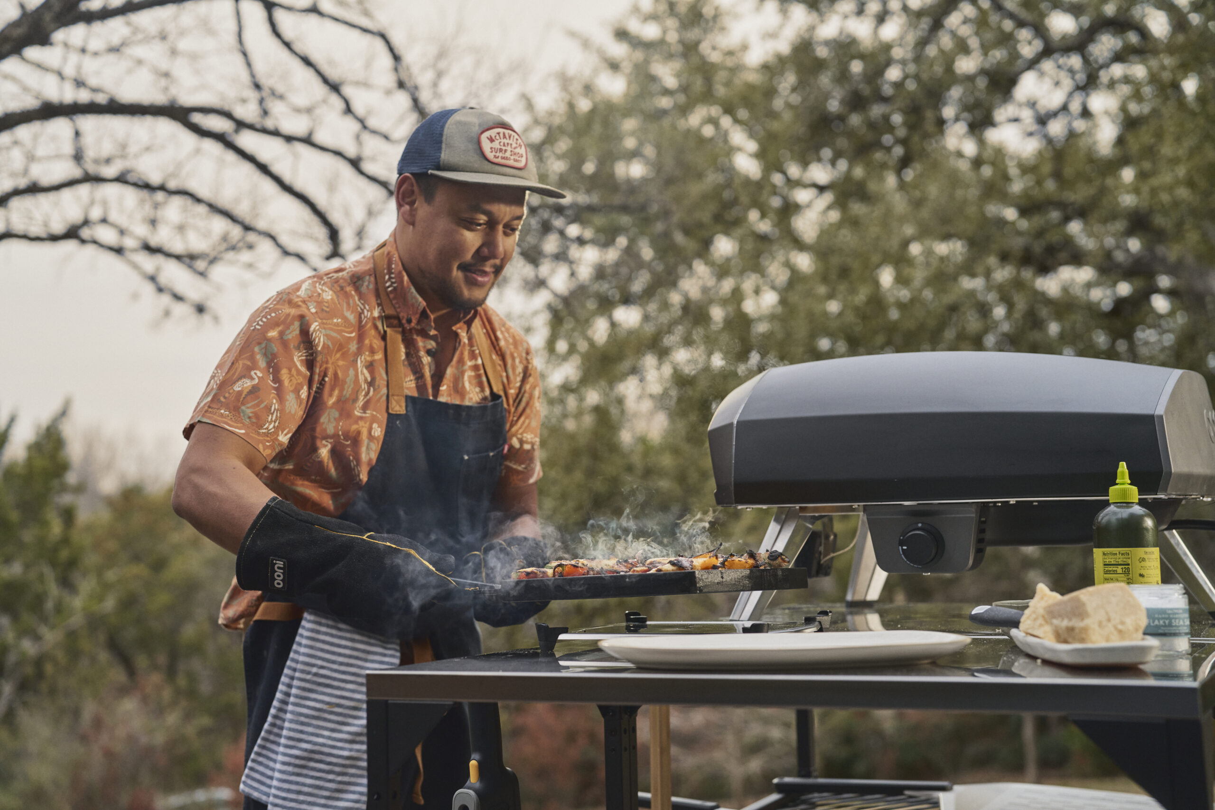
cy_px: 405
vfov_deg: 27.0
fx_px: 1687
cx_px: 608
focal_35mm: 50
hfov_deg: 39.6
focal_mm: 50
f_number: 2.8
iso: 640
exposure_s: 1/640
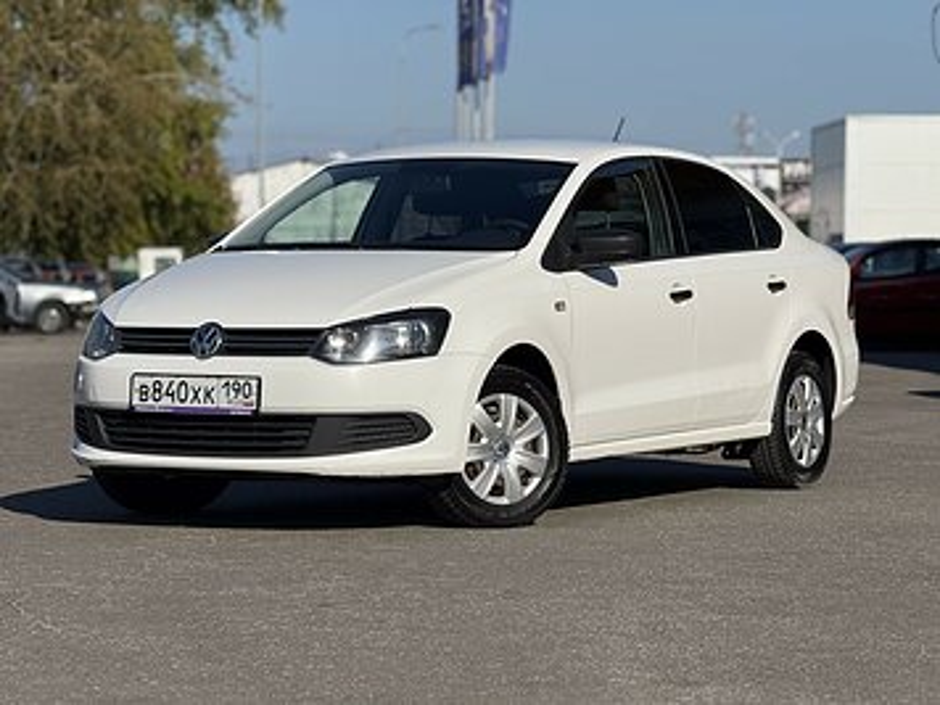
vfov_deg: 12.3
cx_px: 470
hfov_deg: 16.4
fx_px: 3259
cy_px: 352
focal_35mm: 120
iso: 50
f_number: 2.8
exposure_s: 1/3344
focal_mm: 15.66
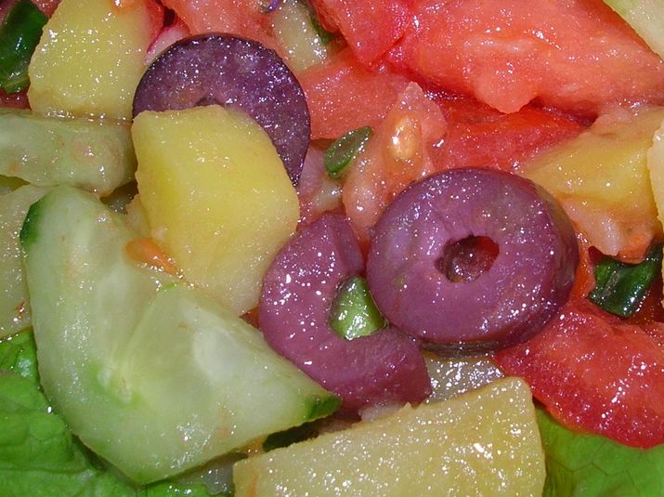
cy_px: 103
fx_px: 1342
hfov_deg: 27.6
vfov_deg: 20.8
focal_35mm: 70
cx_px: 441
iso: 50
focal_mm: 5.8
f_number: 5.6
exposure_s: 1/60.1
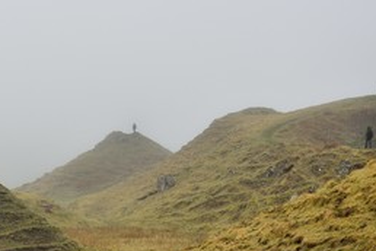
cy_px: 193
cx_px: 102
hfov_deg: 17.9
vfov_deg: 12.0
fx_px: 1191
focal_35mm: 114
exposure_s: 1/250
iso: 400
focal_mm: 70
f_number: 11
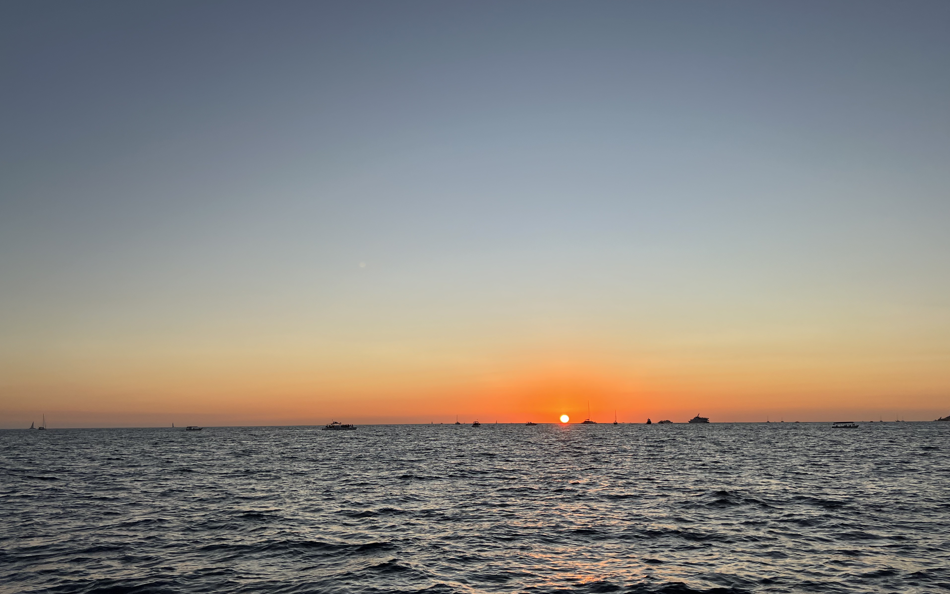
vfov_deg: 43.0
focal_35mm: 29
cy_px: 338
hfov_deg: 64.6
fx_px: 751
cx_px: 472
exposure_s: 1/1934
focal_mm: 5.7
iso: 50
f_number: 1.5
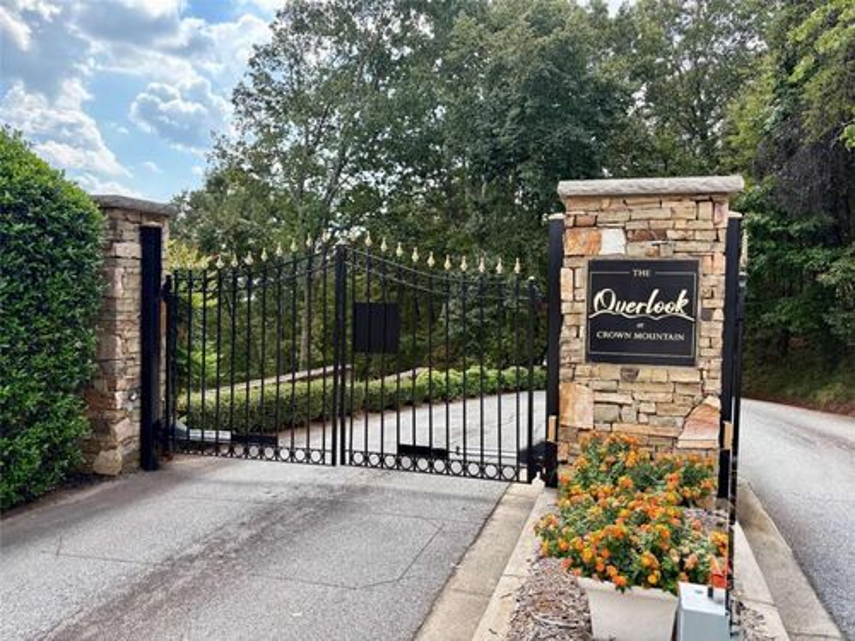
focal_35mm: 26
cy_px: 320
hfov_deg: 67.3
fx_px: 642
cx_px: 428
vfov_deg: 53.1
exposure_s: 1/1048
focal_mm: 5.96
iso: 64
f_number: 1.6
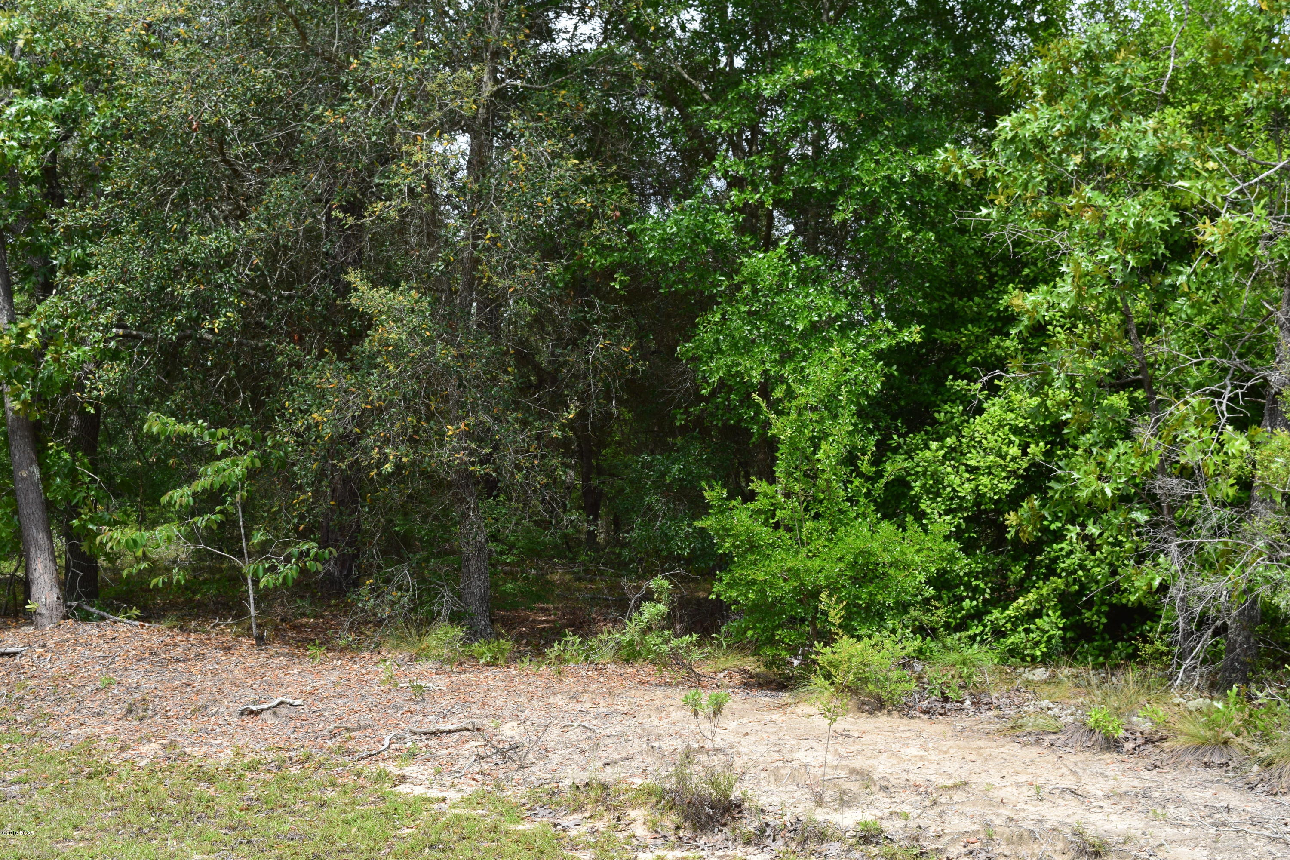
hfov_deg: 38.9
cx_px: 645
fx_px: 1827
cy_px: 430
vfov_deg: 26.5
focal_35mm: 51
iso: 400
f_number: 11
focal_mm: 34
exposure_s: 1/400
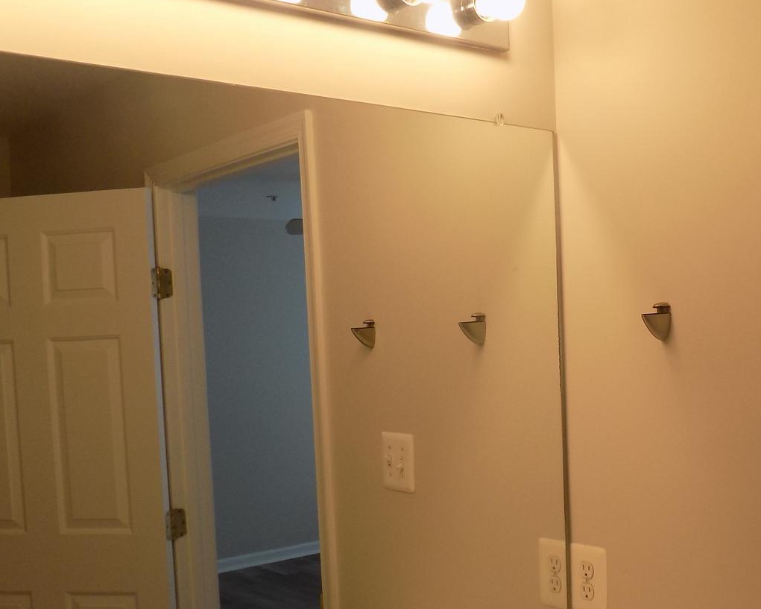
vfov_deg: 33.1
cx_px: 500
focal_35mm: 45
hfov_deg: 40.7
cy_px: 408
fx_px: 1014
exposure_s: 1/100
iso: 80
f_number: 3.1
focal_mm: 4
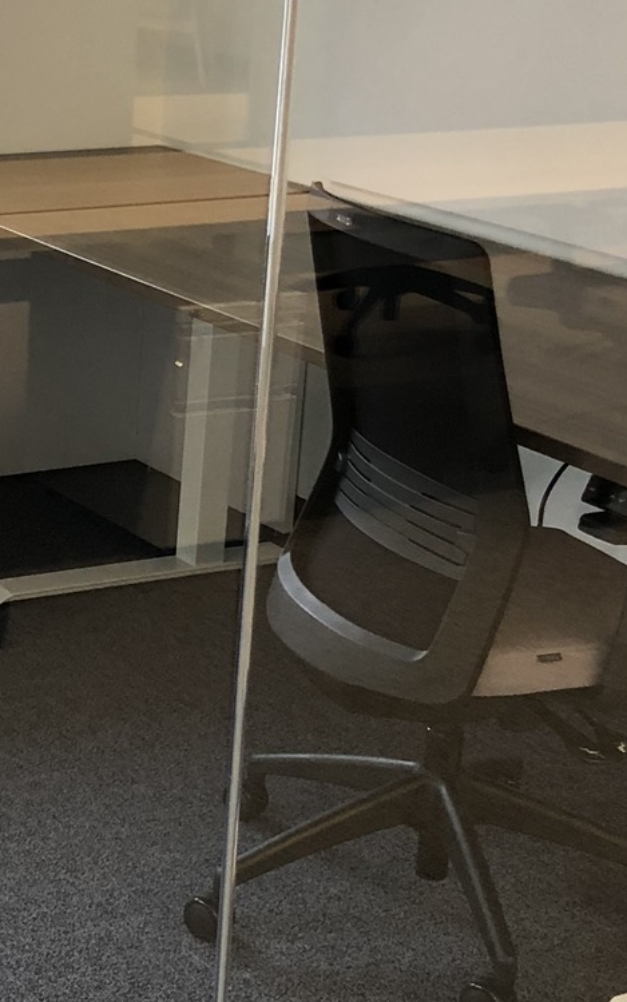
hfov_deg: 15.6
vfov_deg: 25.5
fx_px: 2214
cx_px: -78
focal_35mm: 81
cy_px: 565
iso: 40
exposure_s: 1/23
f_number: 1.8
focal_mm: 4
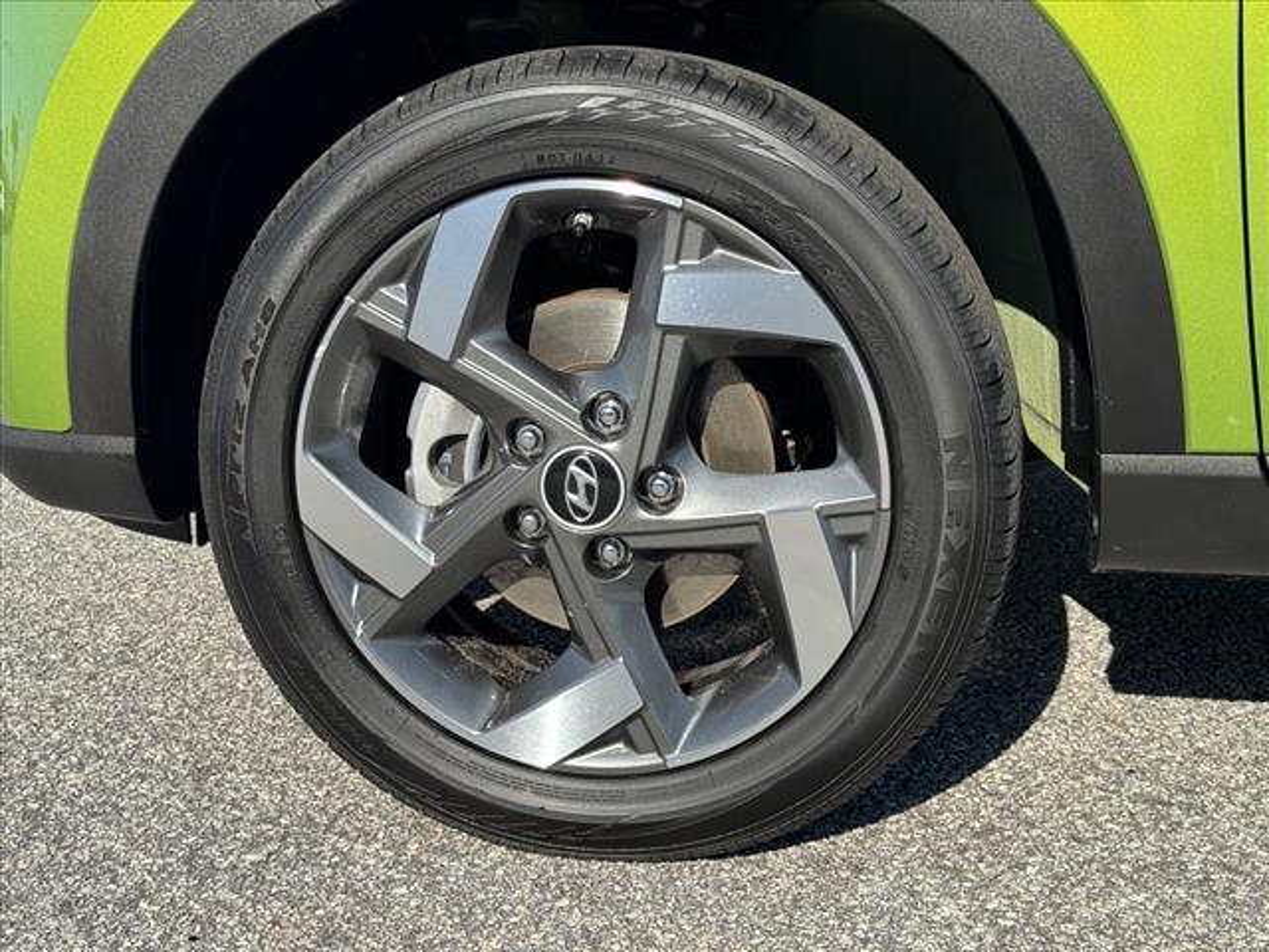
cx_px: 634
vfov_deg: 30.3
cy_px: 476
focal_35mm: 48
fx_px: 1760
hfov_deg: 39.7
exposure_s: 1/2331
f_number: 1.78
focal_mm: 6.76
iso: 64
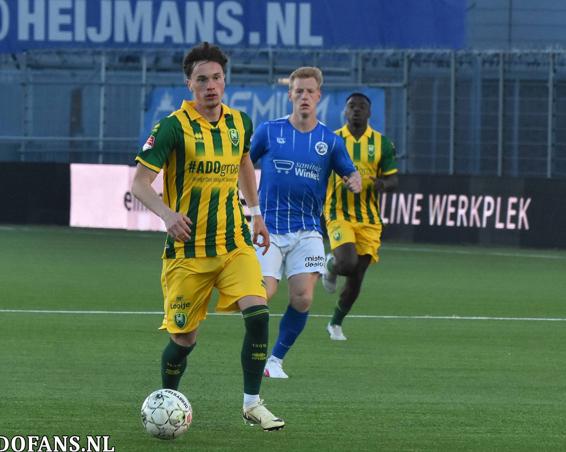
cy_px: 226
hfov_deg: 7.4
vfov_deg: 5.9
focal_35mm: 263
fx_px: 4397
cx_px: 293
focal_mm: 155
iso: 1600
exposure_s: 1/800
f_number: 5.6
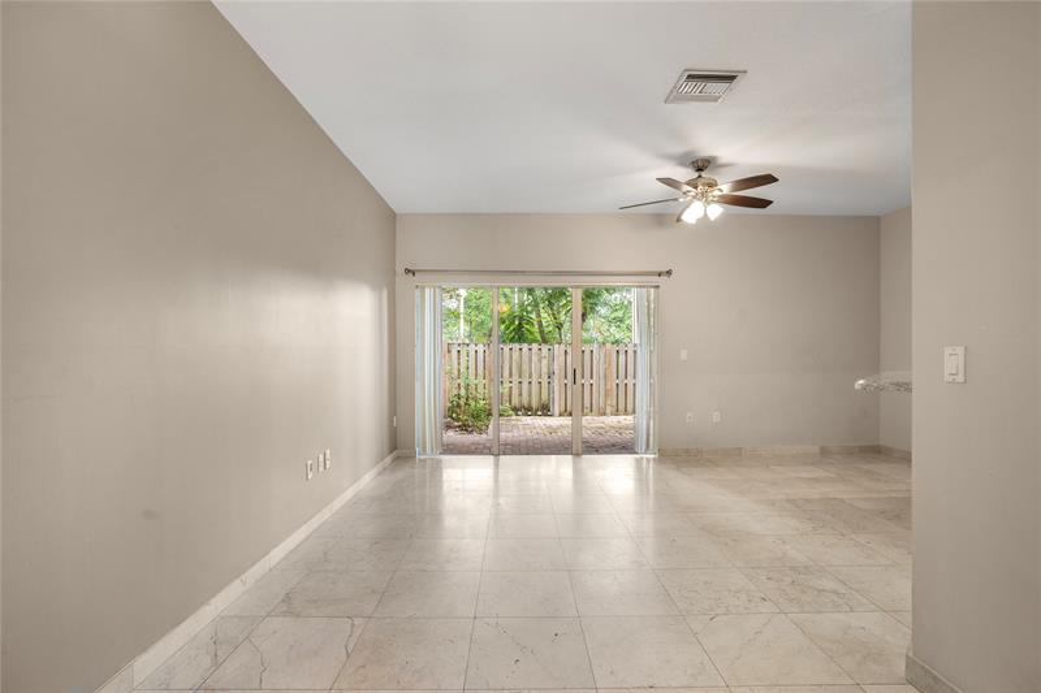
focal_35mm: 16
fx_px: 463
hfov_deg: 96.7
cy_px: 346
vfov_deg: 73.7
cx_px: 520
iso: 640
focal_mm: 16
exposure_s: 1/8
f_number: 8
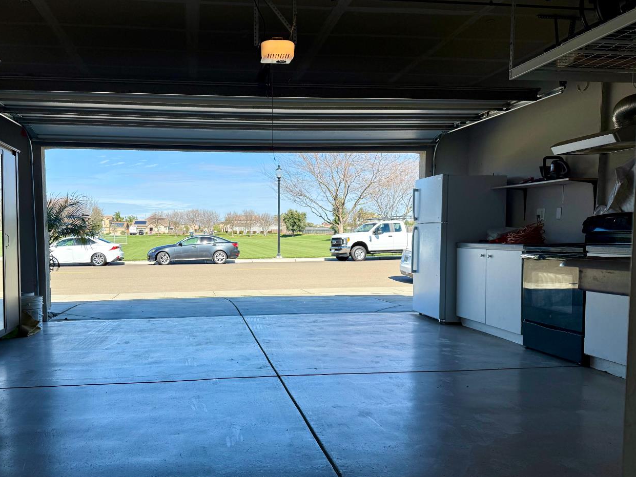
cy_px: 271
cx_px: 255
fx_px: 533
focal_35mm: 29
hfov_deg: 61.1
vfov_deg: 48.1
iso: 80
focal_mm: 6.76
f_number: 1.78
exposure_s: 1/2525
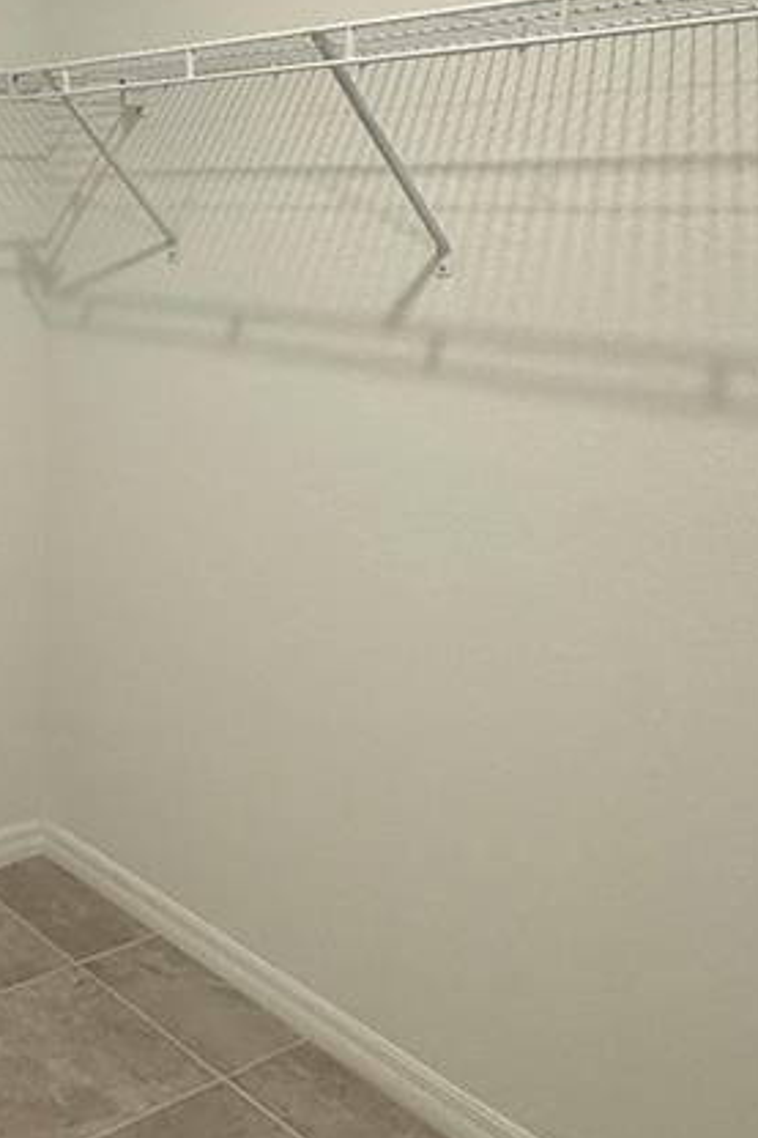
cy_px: 687
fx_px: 1328
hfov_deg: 29.6
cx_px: -8
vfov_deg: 46.1
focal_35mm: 42
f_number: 2.2
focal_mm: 2.22
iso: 200
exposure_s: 1/120
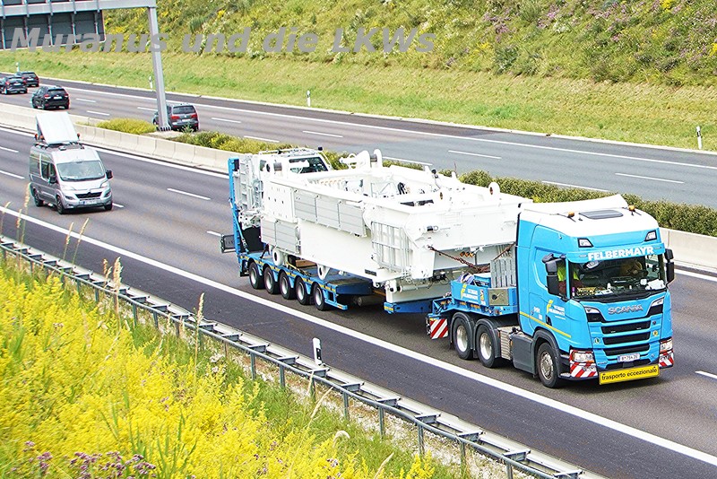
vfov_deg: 23.4
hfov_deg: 34.5
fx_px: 1154
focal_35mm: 58
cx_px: 358
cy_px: 240
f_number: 5
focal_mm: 38.6
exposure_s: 1/2000
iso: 800
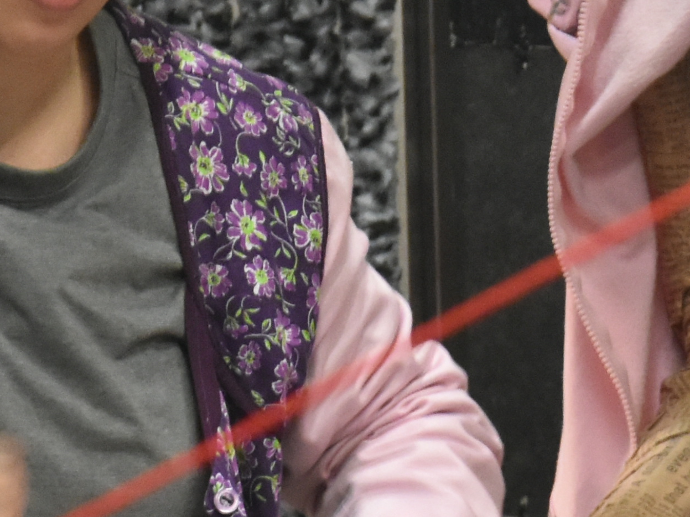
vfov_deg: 2.7
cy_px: -58
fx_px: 11062
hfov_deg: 3.6
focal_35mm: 555
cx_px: 251
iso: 2000
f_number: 5.3
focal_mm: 80
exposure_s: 1/40
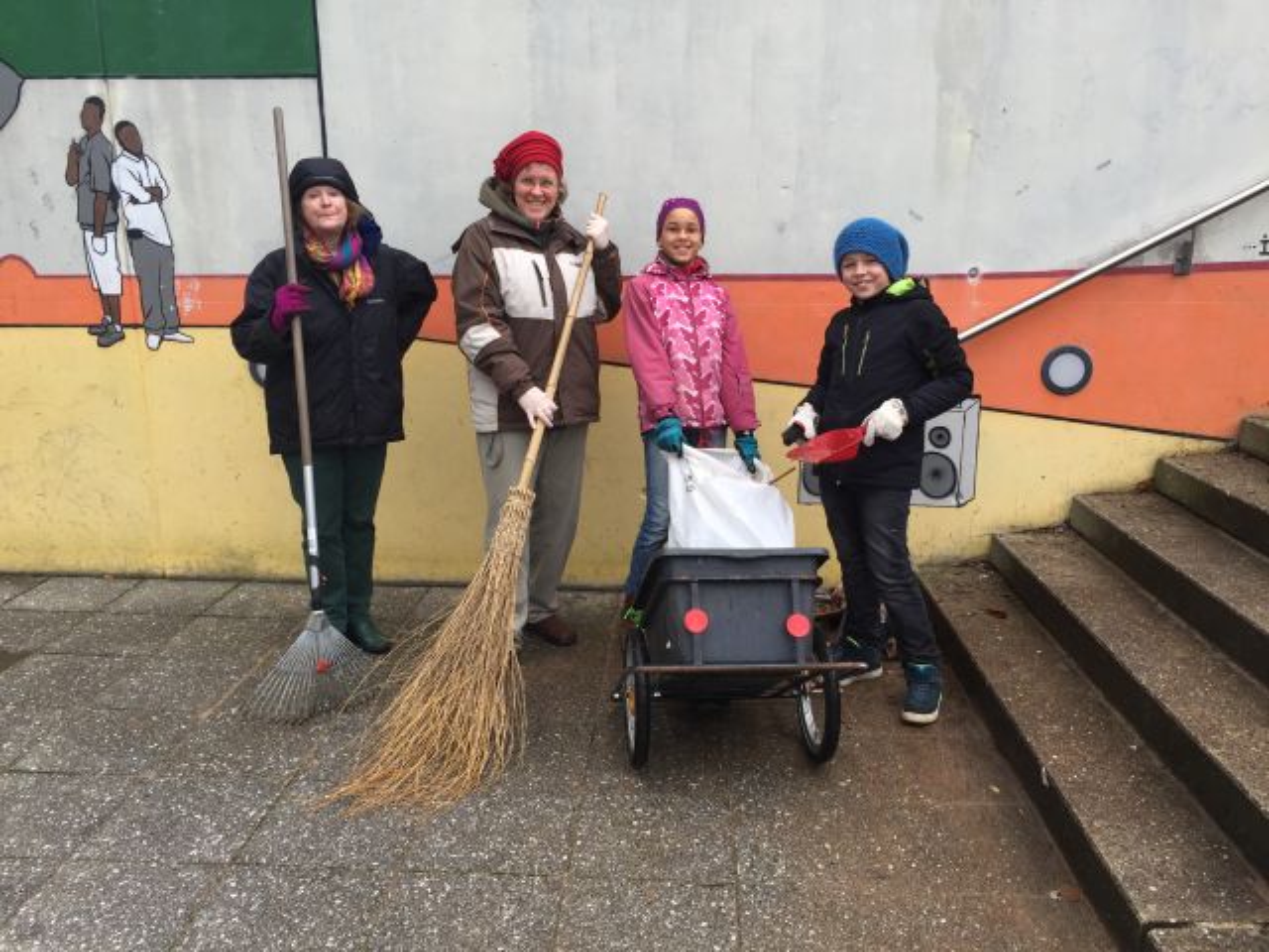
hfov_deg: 61.7
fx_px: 1063
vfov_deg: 48.2
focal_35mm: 29
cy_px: 476
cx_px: 634
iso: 32
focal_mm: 4.15
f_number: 2.2
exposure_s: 1/208
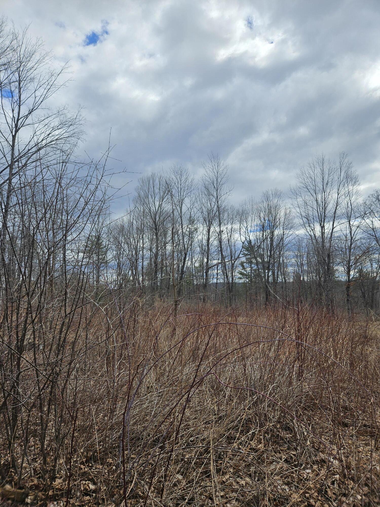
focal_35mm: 23
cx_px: 190
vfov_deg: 73.9
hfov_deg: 58.9
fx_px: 337
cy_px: 254
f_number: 1.8
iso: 25
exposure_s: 1/2565
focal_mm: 5.4
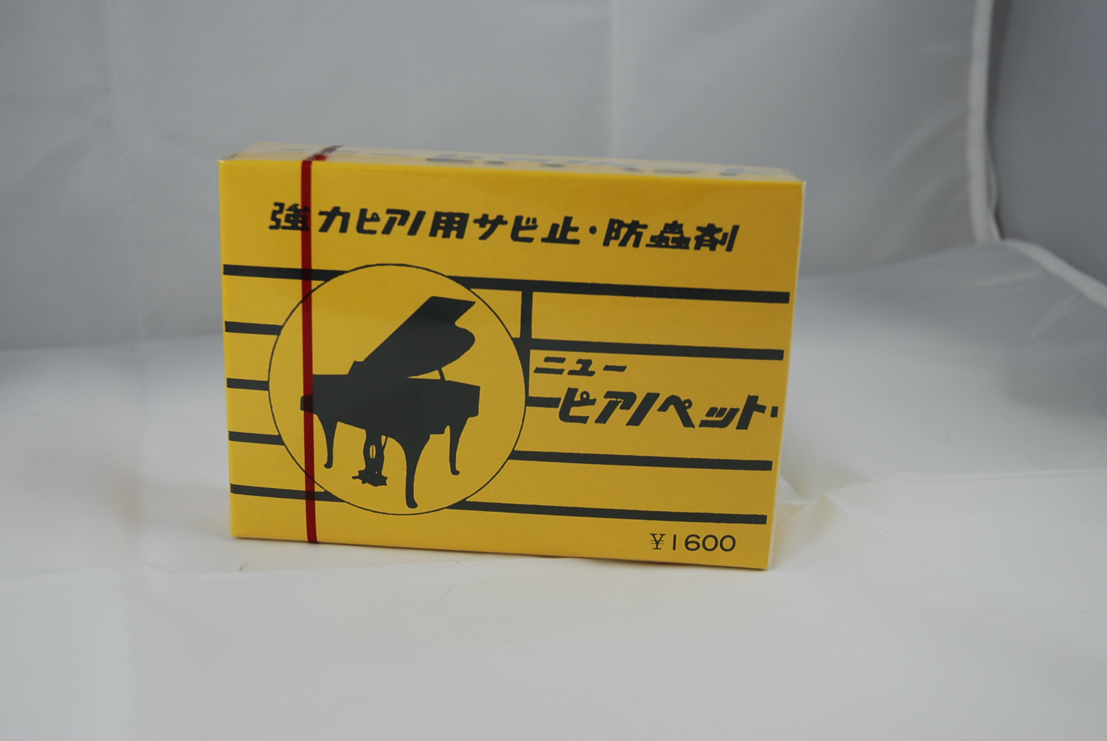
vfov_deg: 29.0
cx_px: 554
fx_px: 1432
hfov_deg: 42.3
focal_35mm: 46
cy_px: 370
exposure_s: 1/100
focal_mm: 31
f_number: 5.6
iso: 200
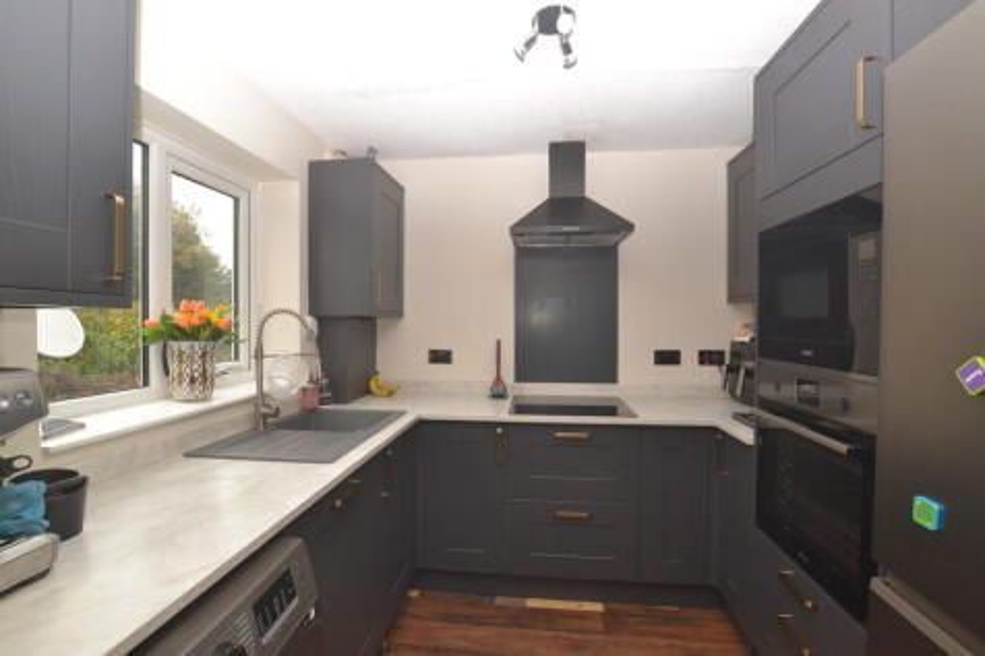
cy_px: 328
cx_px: 492
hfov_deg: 100.4
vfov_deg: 77.3
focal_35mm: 15
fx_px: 410
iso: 800
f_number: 6.3
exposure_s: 1/125
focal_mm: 10
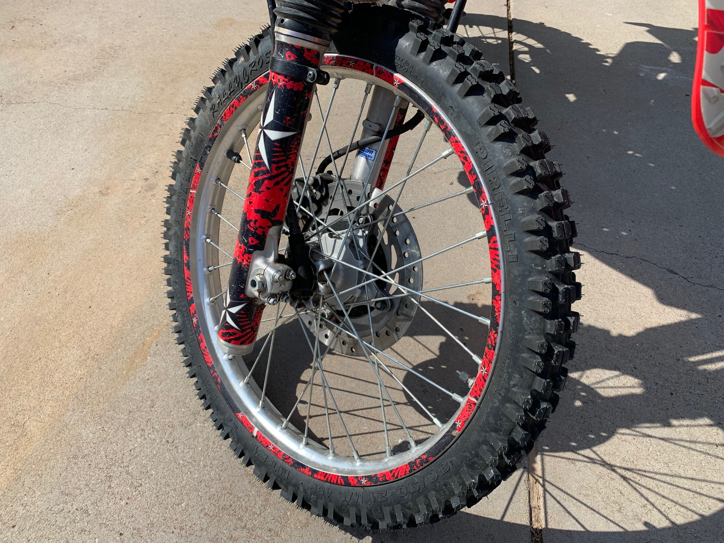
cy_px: 272
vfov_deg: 53.1
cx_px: 362
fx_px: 544
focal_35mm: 26
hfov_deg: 67.3
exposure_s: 1/2033
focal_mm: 4.25
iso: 25
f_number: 1.8
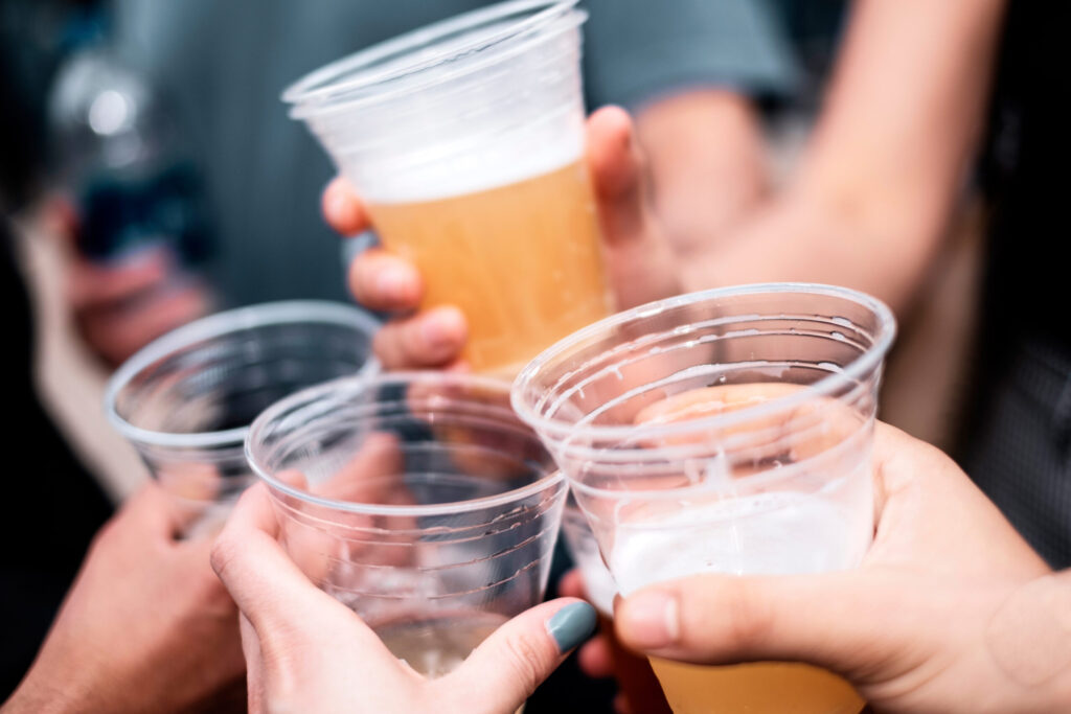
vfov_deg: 25.5
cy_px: 357
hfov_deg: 37.5
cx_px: 536
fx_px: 1577
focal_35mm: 53
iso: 80
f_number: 1.4
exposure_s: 1/3800
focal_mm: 35
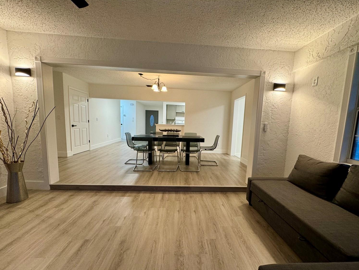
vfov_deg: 81.7
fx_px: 156
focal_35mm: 15
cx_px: 188
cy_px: 142
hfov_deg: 98.1
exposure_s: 1/60
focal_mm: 2.22
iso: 200
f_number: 2.2
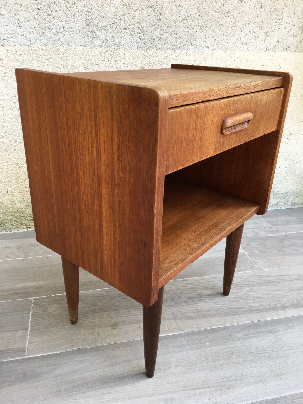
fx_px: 338
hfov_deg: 48.2
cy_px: 202
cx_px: 152
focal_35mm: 29
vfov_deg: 61.7
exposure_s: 1/100
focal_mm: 4.15
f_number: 2.2
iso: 40
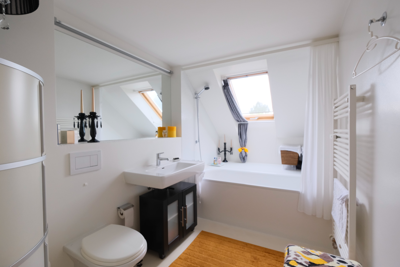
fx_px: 167
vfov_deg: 77.3
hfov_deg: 100.4
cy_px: 134
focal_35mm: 15
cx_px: 200
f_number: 4
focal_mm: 10
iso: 1600
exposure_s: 1/27
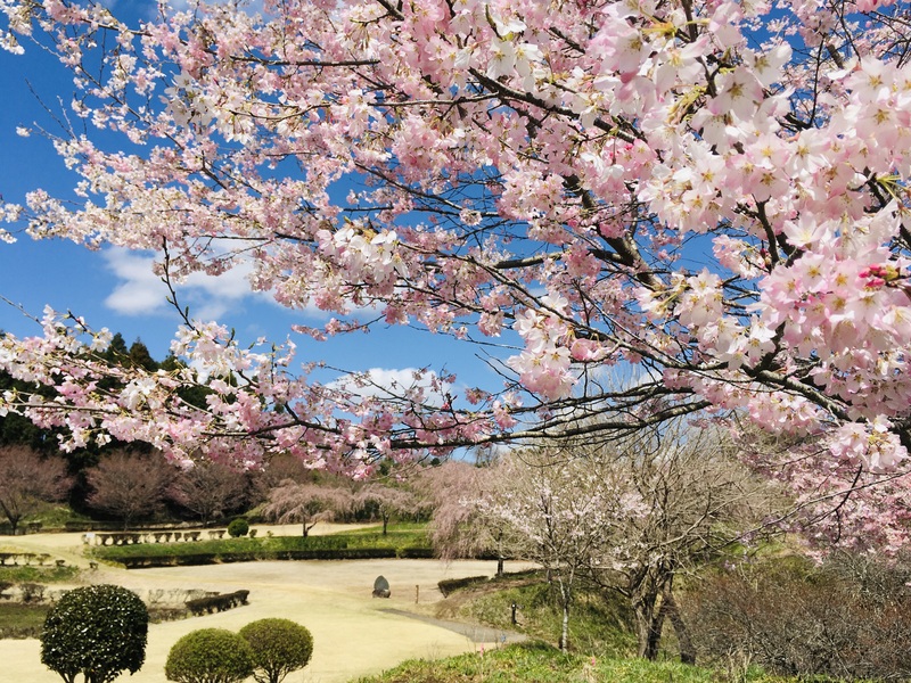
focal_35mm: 29
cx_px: 456
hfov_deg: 61.7
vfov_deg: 48.2
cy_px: 342
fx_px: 763
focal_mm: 4.15
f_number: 2.2
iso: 25
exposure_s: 1/2137
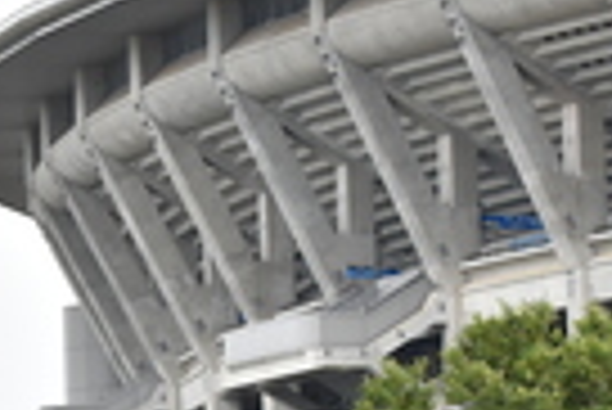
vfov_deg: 3.1
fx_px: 7505
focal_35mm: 441
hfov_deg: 4.7
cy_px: 529
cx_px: 184
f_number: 5
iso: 900
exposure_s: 1/1600
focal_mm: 100
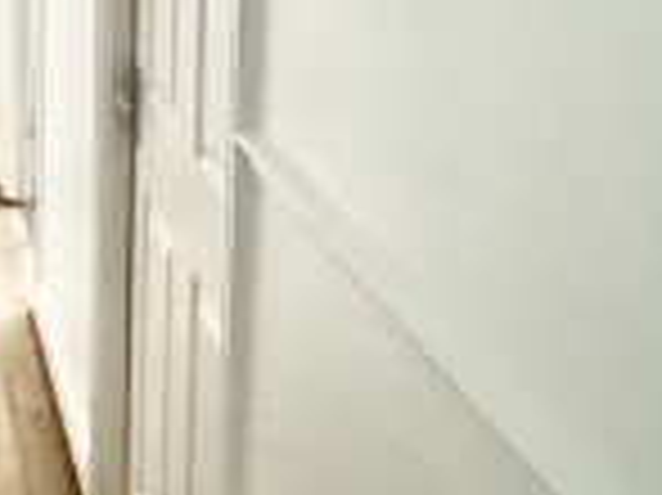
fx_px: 1166
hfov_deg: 28.5
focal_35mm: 61
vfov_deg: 22.0
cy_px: -112
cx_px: -81
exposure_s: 1/60
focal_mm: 2.22
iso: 800
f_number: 2.2
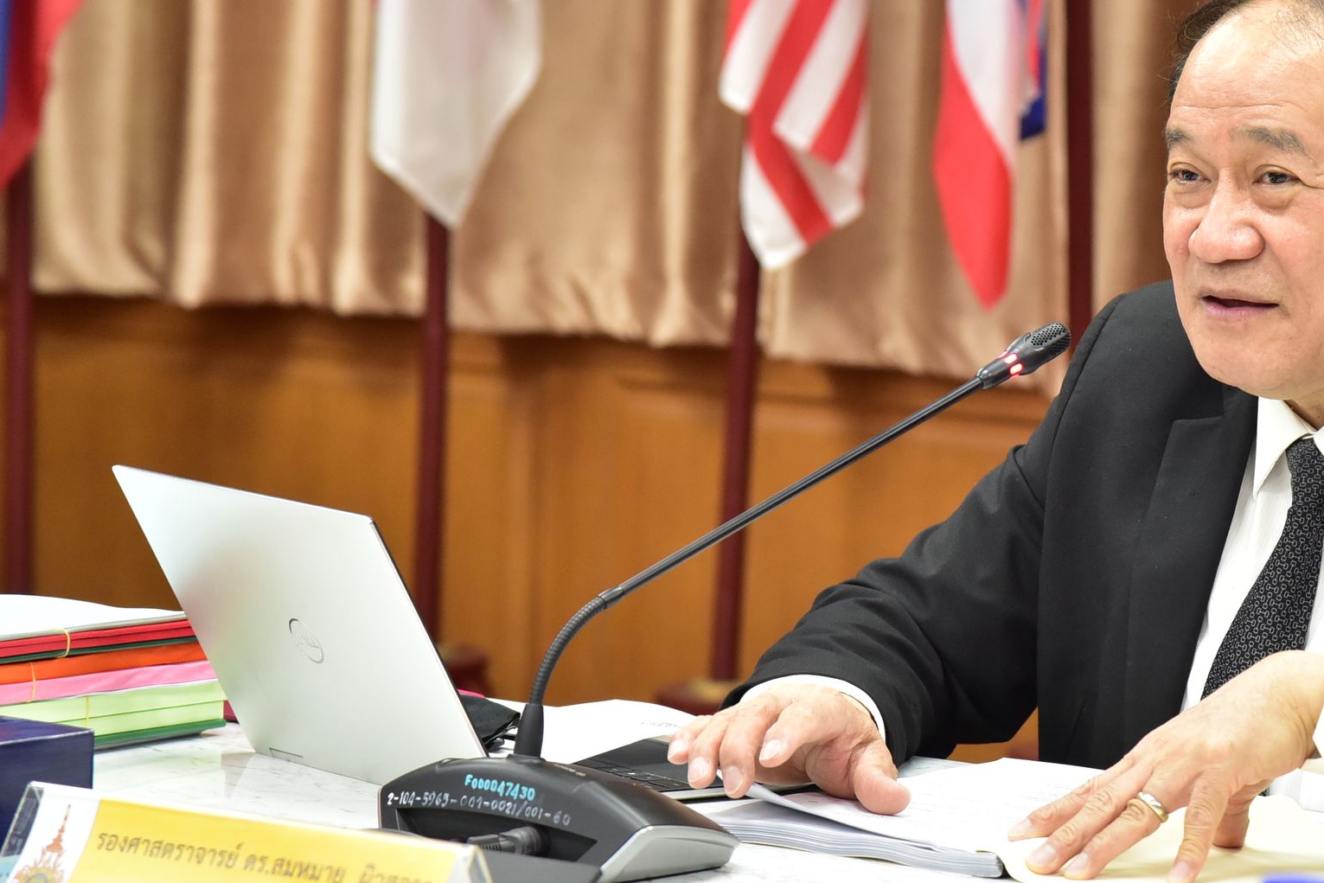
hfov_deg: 10.5
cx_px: 1031
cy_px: 362
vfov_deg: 7.0
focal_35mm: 196
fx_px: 7209
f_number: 5.6
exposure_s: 1/125
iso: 2500
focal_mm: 120
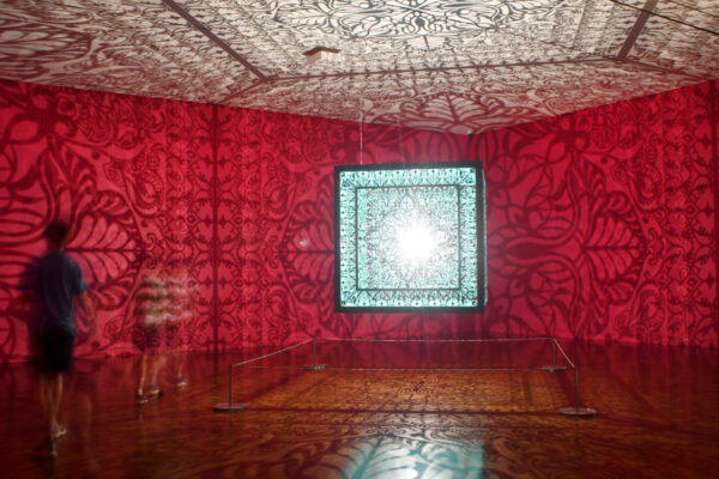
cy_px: 240
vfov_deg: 36.9
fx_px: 719
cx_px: 360
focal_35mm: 36
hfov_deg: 53.1
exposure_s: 1.3
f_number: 16
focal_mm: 24
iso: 400
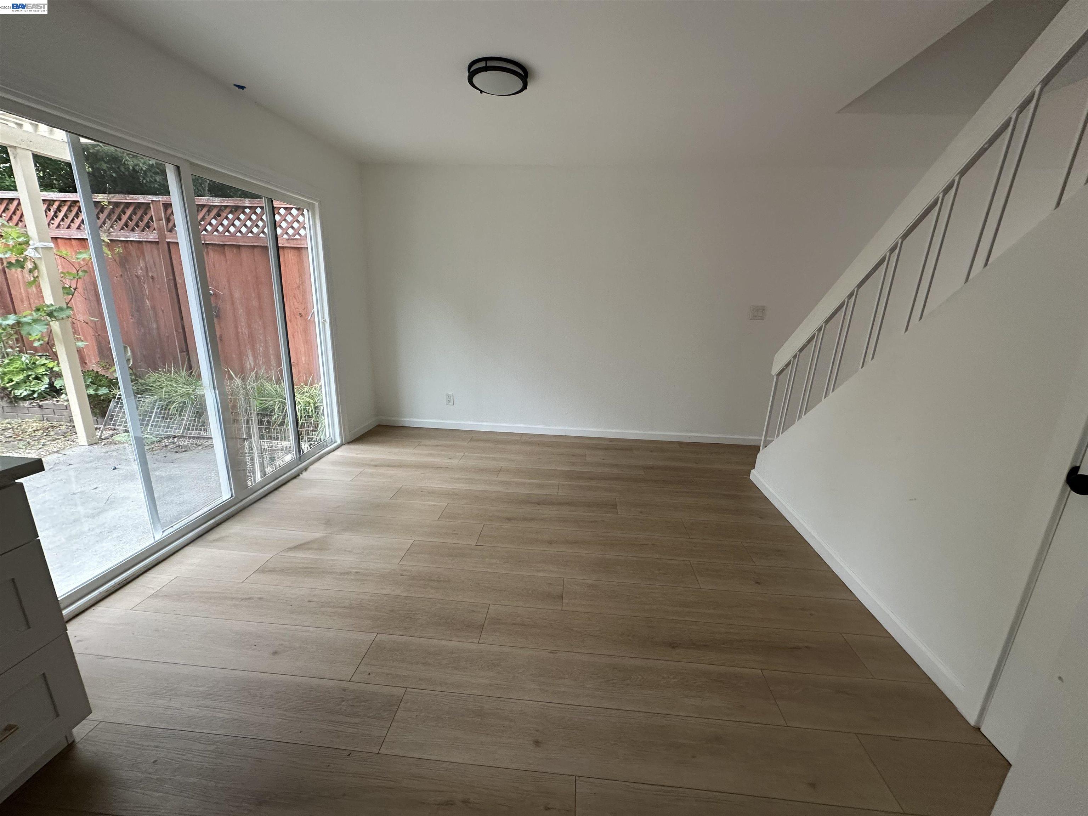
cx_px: 544
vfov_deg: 85.7
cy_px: 408
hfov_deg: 102.1
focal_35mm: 14
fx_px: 440
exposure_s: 1/120
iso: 200
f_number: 2.2
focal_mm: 2.22
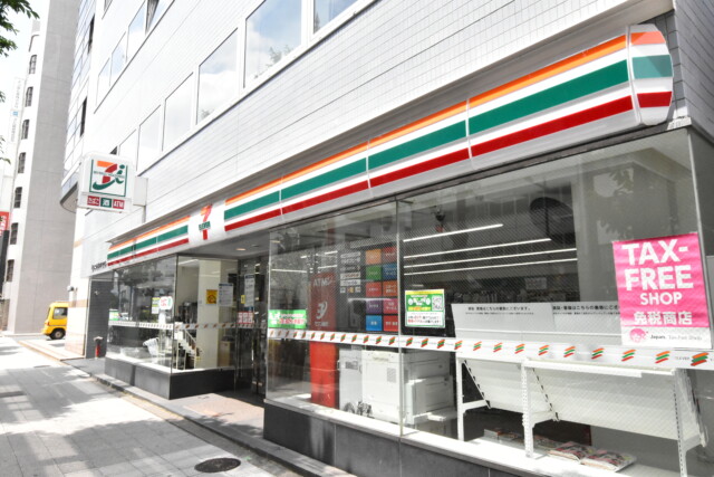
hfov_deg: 77.3
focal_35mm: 22
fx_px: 446
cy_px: 238
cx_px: 357
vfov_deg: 56.2
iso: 6400
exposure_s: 1/1000
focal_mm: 15
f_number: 16
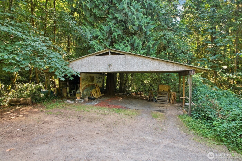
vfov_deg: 57.2
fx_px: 148
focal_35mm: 22
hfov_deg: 78.6
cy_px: 80
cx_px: 121
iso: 100
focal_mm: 8.38
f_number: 2.8
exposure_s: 1/50
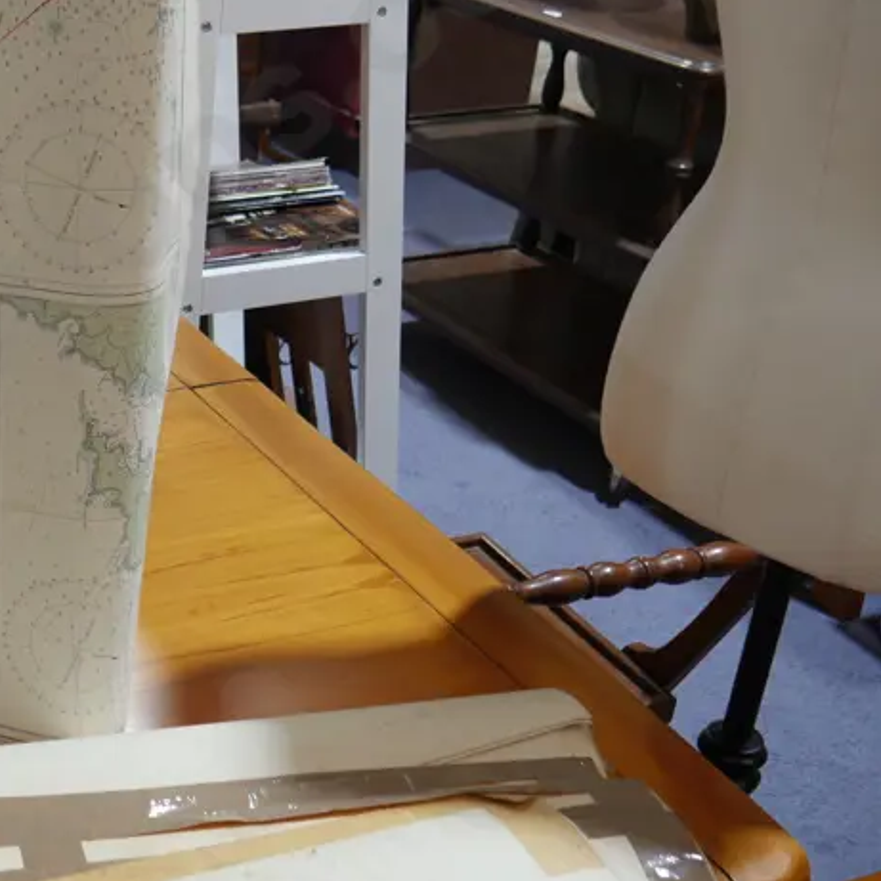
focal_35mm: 55
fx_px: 1584
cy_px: 395
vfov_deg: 31.1
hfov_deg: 28.2
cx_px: -96
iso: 250
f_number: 3.5
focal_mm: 14
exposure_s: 1/60
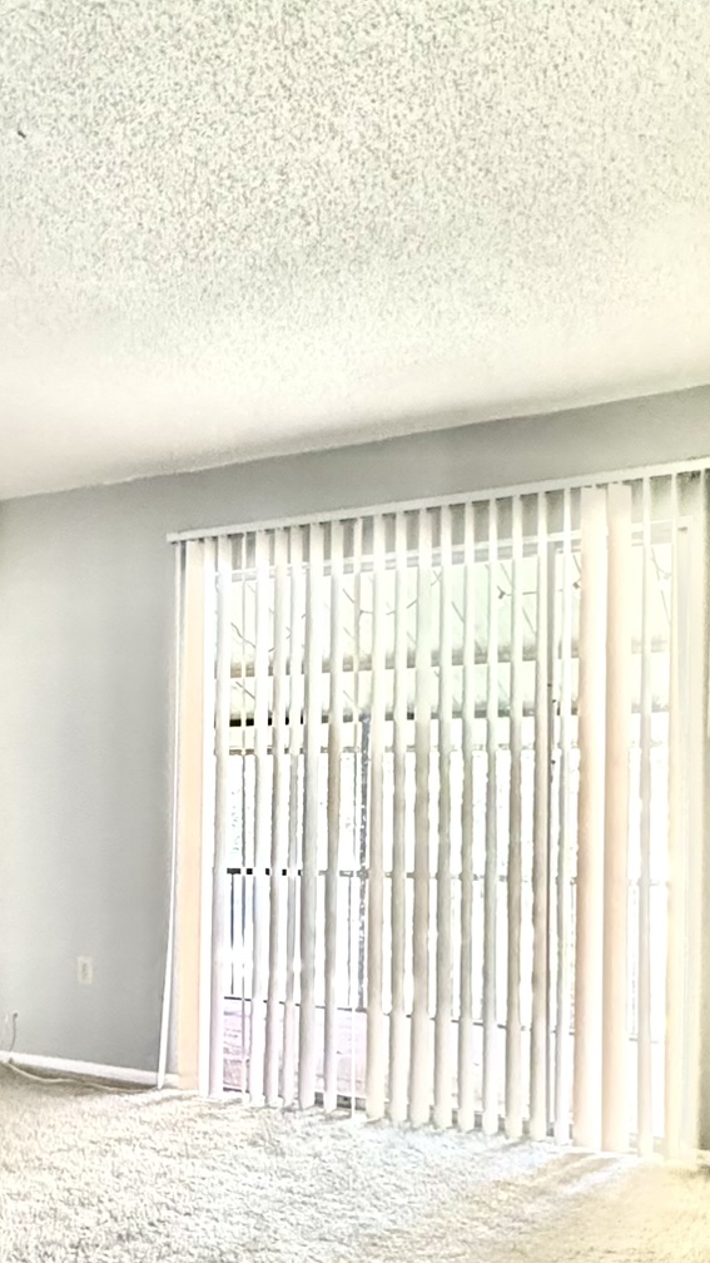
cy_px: 807
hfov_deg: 37.7
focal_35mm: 31
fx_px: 1038
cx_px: 292
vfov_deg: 61.6
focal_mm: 2.22
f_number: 2.2
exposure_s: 1/30
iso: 1600
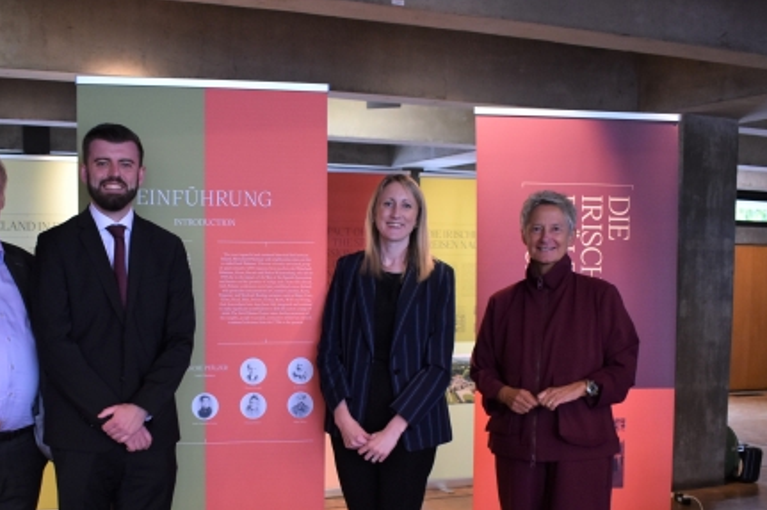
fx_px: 1001
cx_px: 269
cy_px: 361
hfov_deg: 41.5
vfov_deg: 28.3
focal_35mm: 47
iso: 1000
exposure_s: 1/60
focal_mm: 18
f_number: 3.5
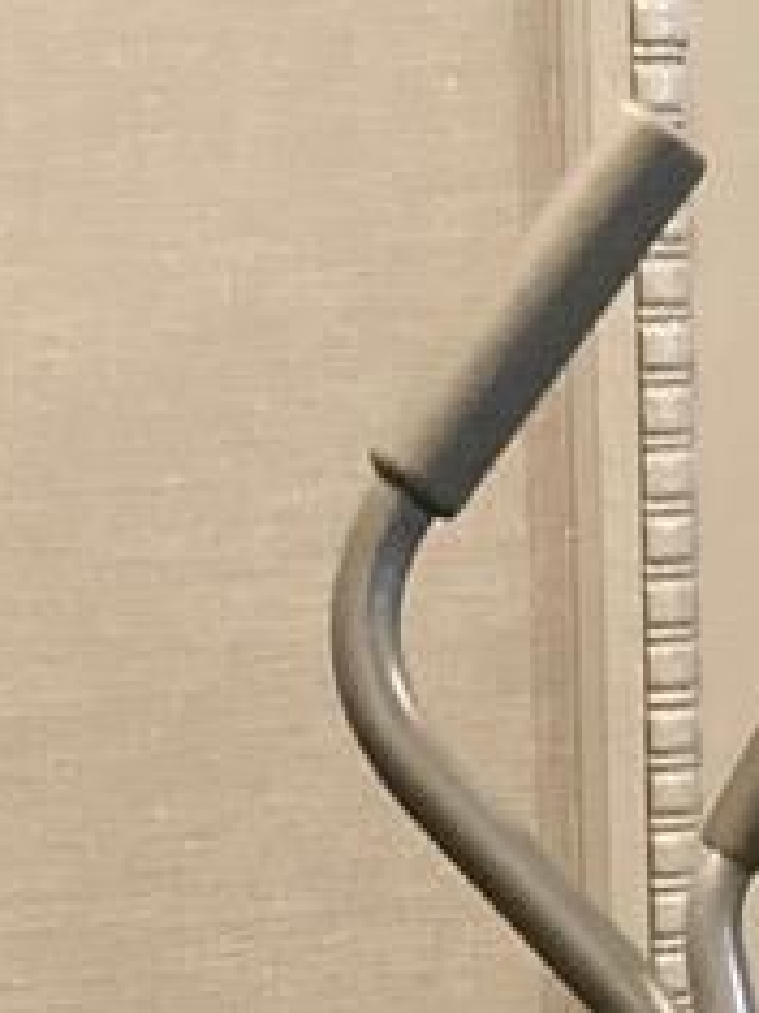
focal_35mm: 183
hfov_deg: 8.1
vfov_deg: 10.0
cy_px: 2030
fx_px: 5355
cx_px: 289
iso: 500
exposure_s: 1/30
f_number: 1.8
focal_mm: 3.99
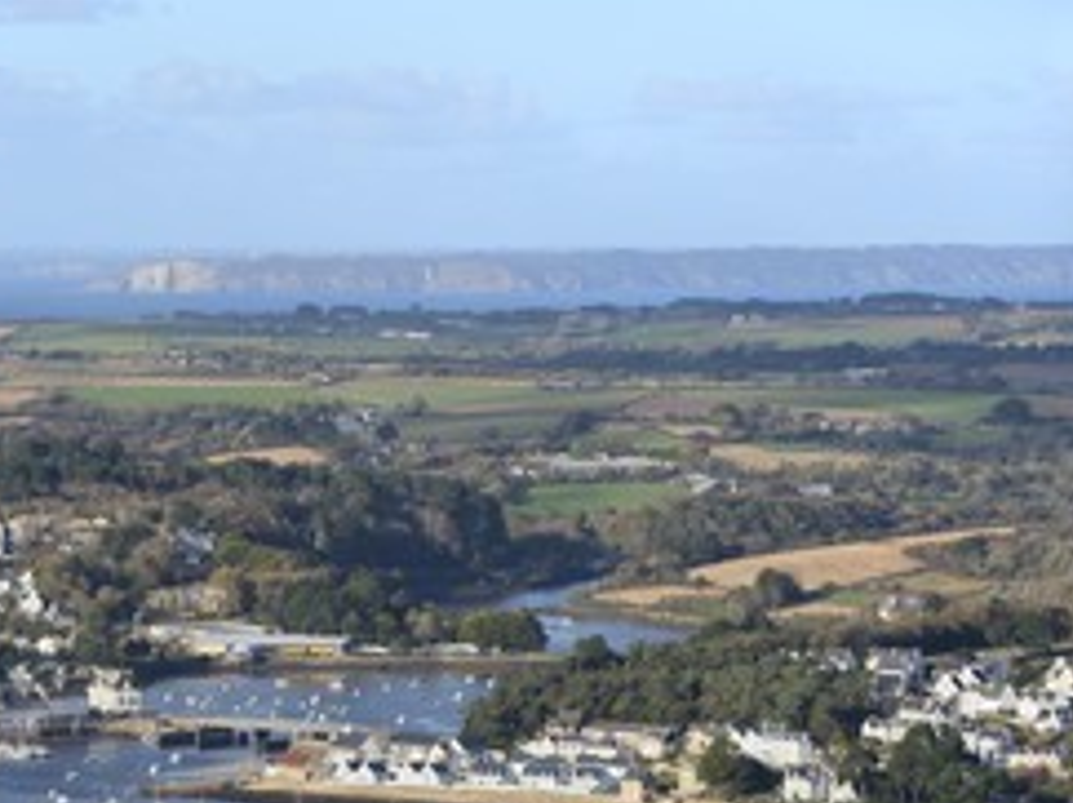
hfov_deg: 9.7
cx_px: 164
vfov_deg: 7.3
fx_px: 6317
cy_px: 617
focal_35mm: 204
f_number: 7.1
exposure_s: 1/1250
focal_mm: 122
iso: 400
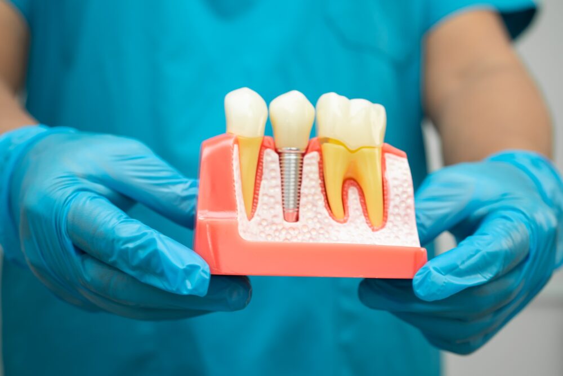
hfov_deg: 39.6
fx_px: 782
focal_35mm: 50
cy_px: 188
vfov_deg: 27.0
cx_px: 282
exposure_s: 1/100
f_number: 4
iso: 400
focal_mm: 50
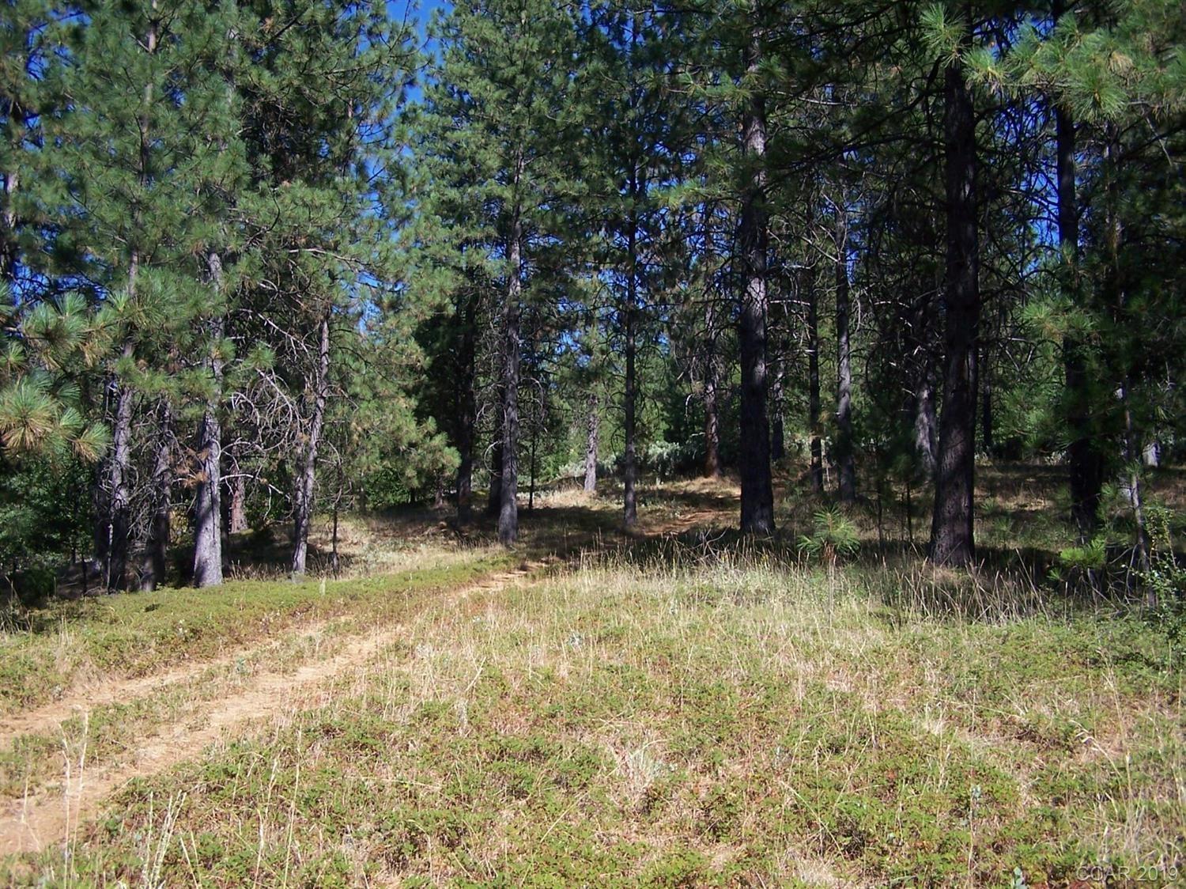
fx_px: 1302
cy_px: 444
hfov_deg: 49.0
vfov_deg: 37.7
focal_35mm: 38
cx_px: 593
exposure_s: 1/750
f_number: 2.8
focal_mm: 6.3
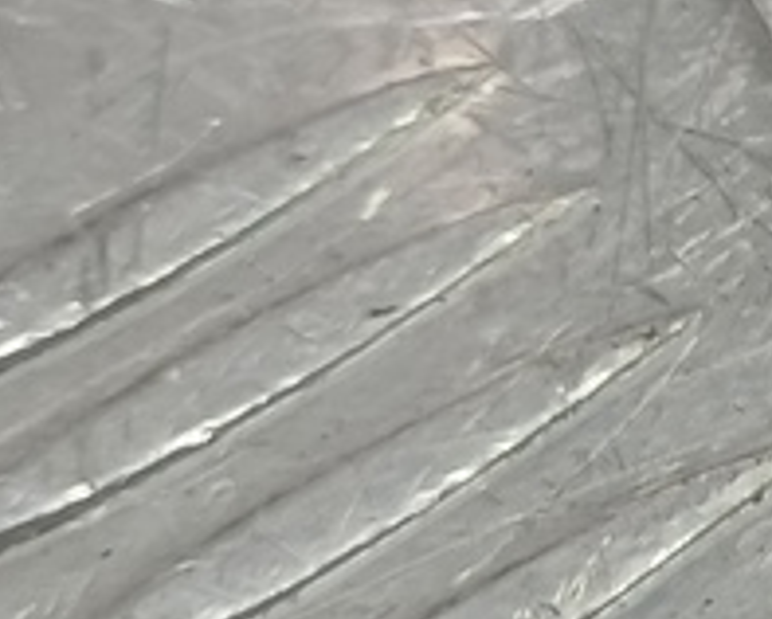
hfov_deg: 11.6
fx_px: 3133
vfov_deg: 11.1
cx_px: 1858
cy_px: -82
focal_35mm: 137
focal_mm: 4.11
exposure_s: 1/50
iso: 117
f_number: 1.6
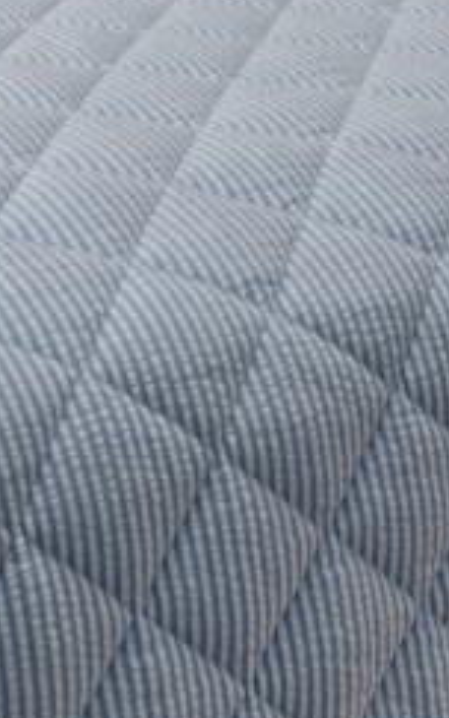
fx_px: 1996
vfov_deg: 16.3
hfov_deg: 12.7
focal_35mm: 102
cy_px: -668
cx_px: 464
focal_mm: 10
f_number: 4.5
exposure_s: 1/5
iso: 100
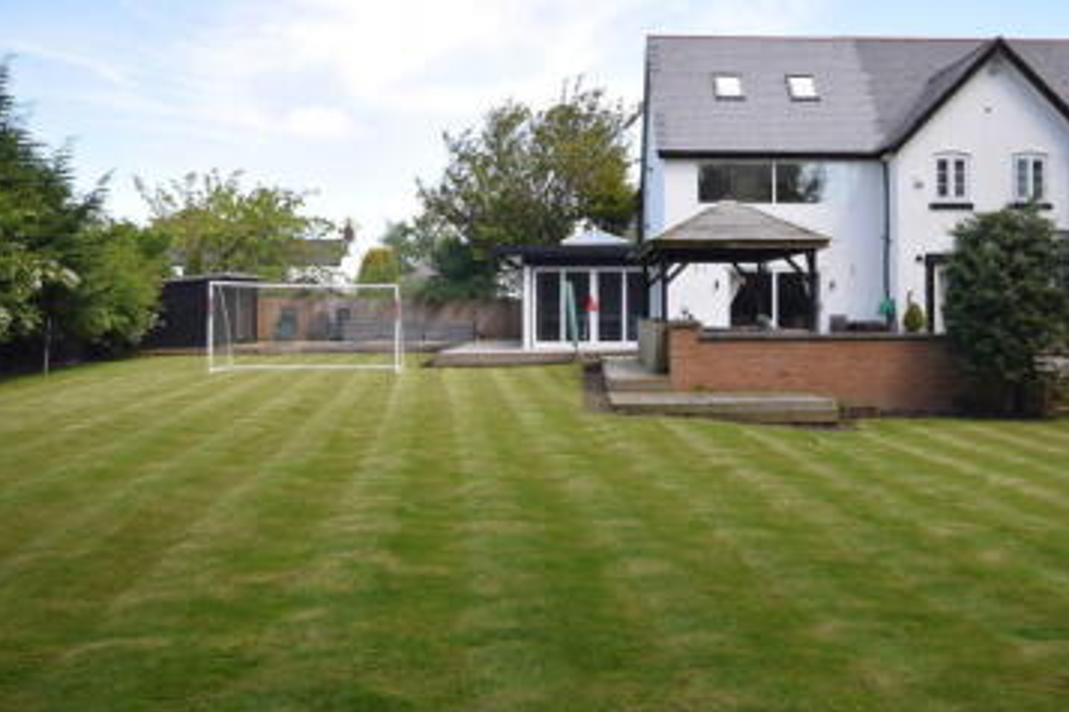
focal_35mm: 32
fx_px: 950
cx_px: 635
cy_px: 307
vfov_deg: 41.0
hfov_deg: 58.3
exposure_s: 1/250
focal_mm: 16
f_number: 8
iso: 360
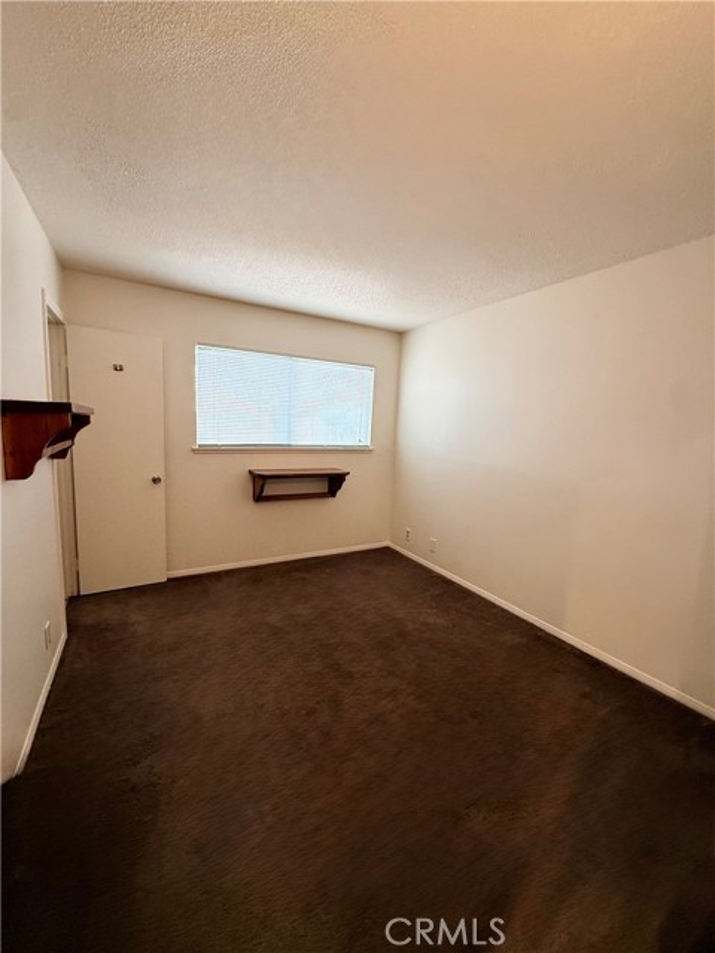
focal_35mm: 14
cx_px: 358
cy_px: 476
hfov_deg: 85.7
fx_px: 386
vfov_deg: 102.1
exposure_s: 1/60
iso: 200
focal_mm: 2.22
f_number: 2.2
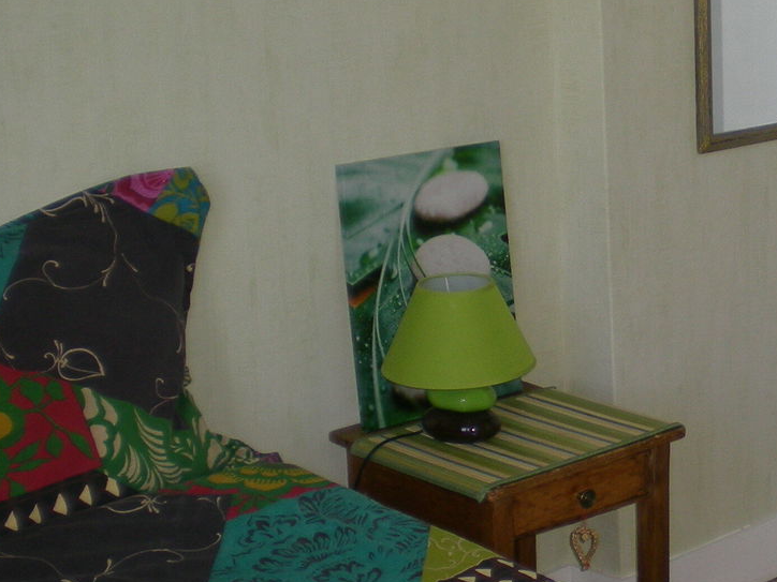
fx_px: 1885
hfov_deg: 22.7
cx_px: 707
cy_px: 200
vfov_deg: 17.5
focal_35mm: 84
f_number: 3.1
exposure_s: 1/53.3
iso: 58
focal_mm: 6.3
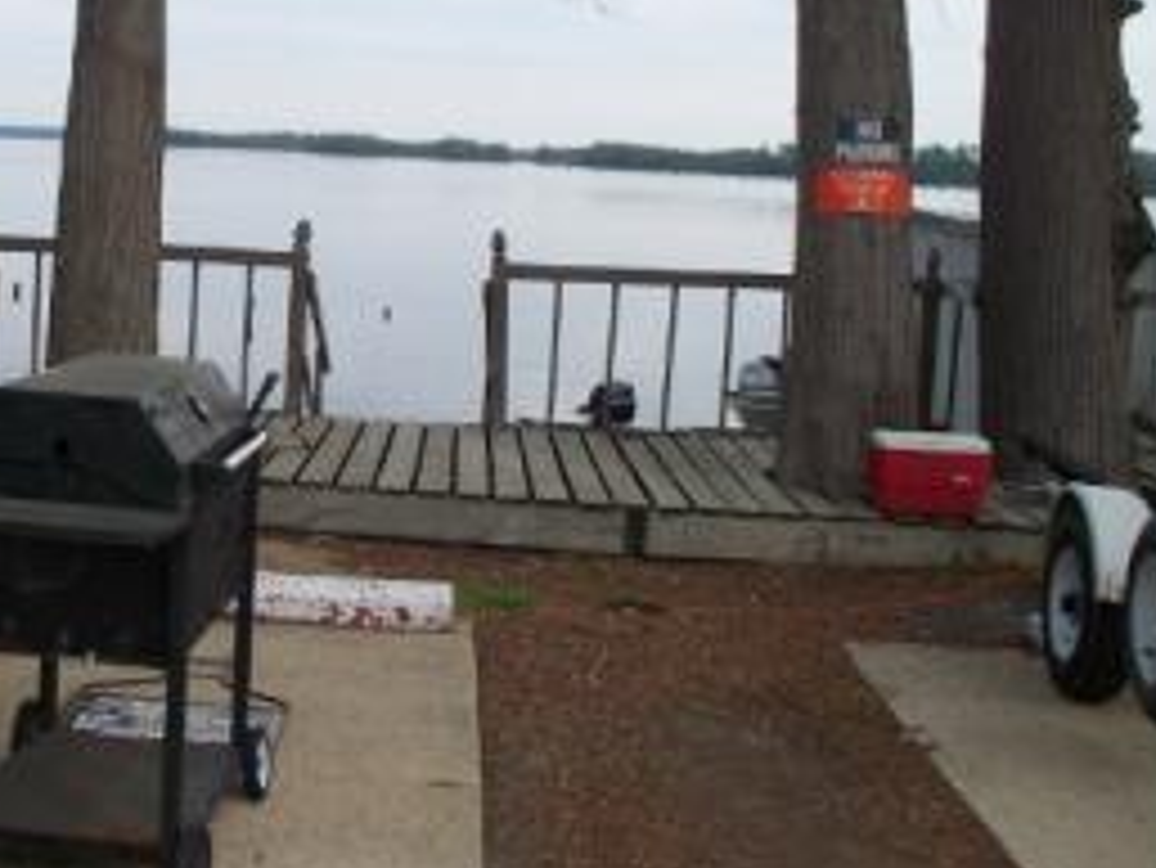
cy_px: 274
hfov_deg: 33.8
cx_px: 319
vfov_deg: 25.9
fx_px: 1871
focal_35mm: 56
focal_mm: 7.54
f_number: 2.8
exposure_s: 1/200
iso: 64
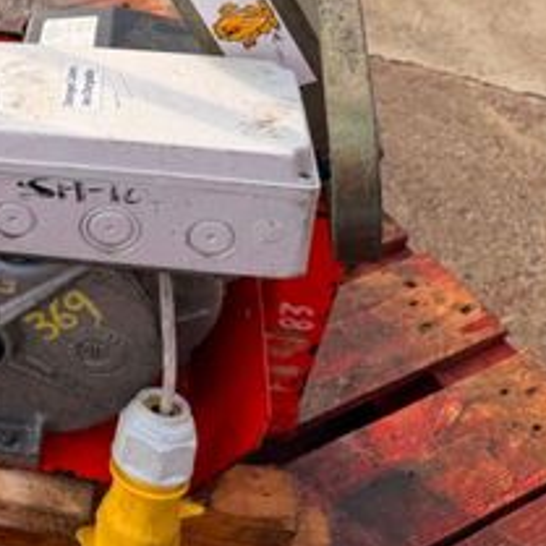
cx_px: -26
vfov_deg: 26.8
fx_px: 1089
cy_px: 13
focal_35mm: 61
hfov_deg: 26.4
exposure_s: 1/1230
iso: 80
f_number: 1.78
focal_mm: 6.76
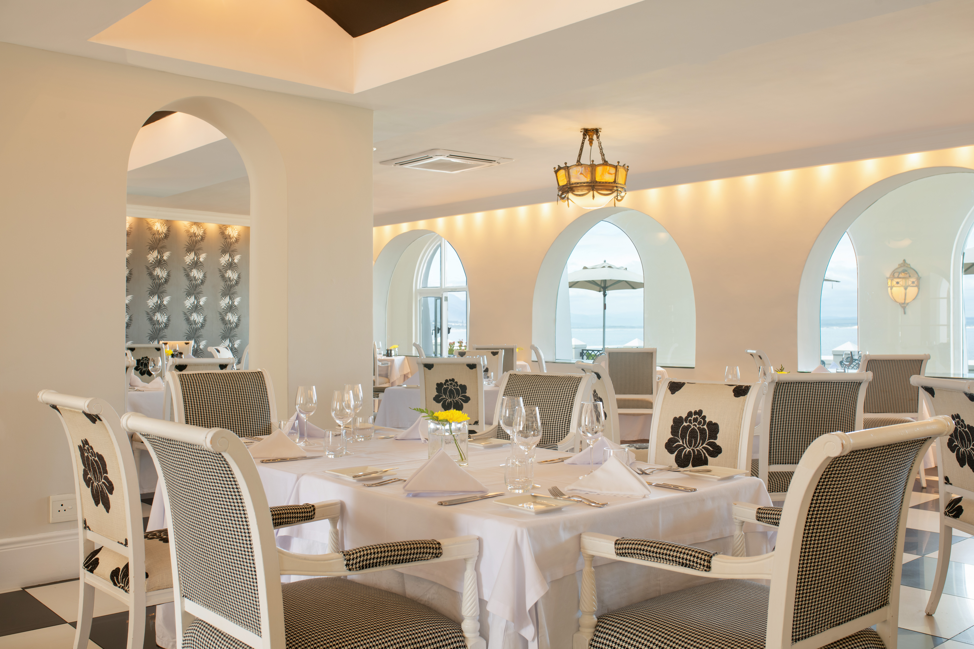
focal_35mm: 35
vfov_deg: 37.9
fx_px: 947
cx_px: 487
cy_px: 324
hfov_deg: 54.4
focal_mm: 35
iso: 200
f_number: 10
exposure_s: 1/320
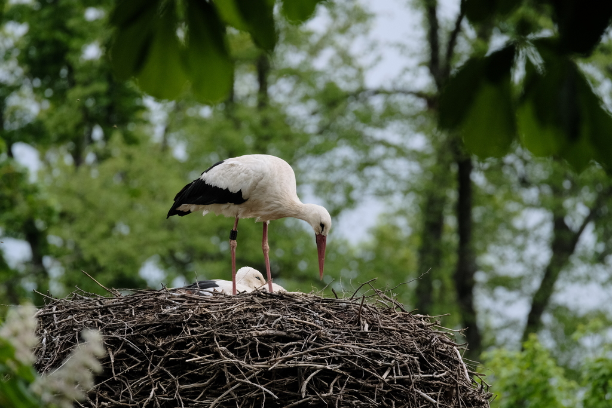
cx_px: 306
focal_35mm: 600
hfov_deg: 3.4
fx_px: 10201
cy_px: 204
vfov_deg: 2.3
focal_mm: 400
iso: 1600
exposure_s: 1/1000
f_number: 8
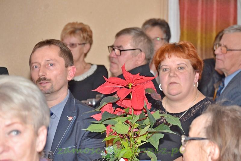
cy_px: 80
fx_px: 1055
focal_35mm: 158
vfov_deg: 8.7
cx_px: 120
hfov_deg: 13.0
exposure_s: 1/125
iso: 800
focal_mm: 105
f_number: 5.6
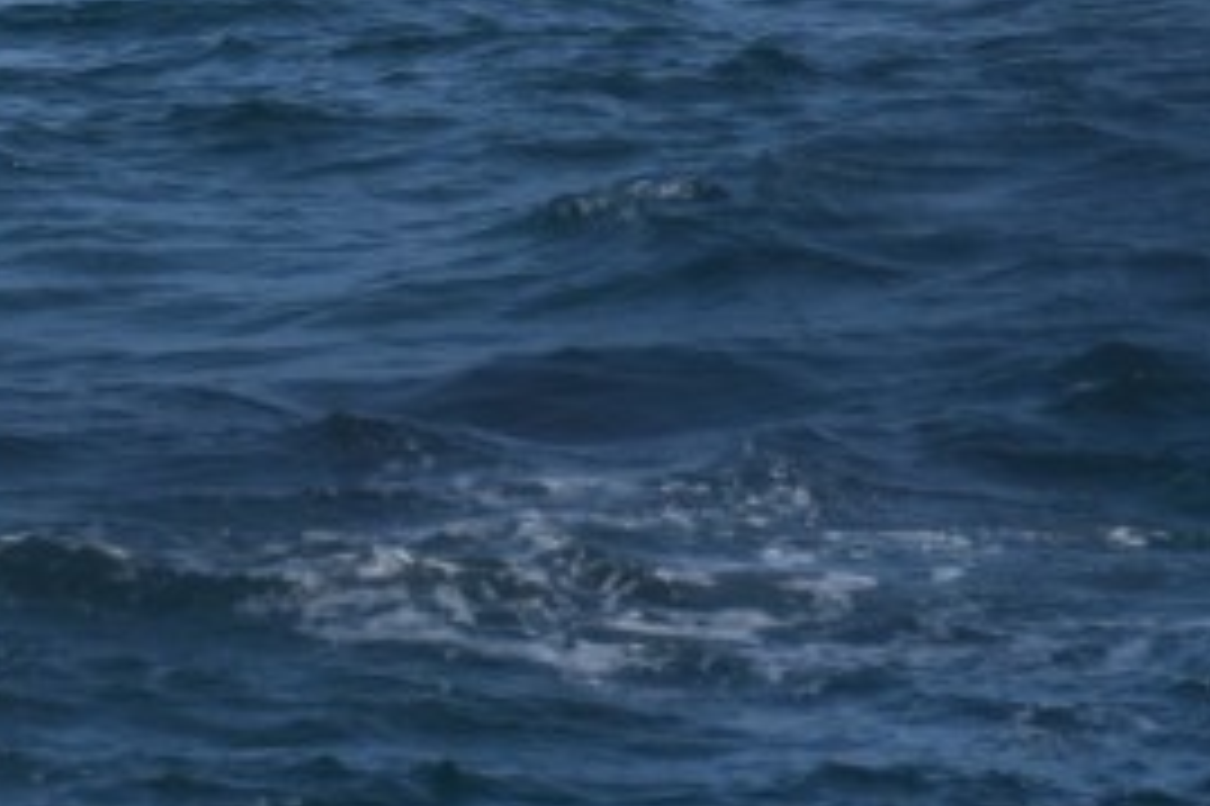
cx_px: -1012
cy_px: 522
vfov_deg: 2.5
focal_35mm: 542
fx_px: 18205
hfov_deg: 3.8
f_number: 5.6
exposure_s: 1/1600
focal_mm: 90
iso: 200
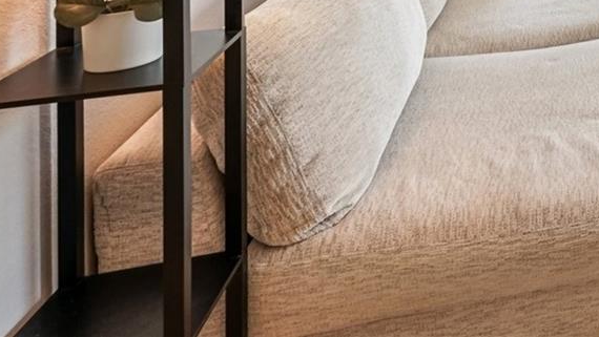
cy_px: -222
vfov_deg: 19.9
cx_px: 781
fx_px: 770
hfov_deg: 32.1
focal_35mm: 48
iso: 400
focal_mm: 16.5
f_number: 8
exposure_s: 1/25
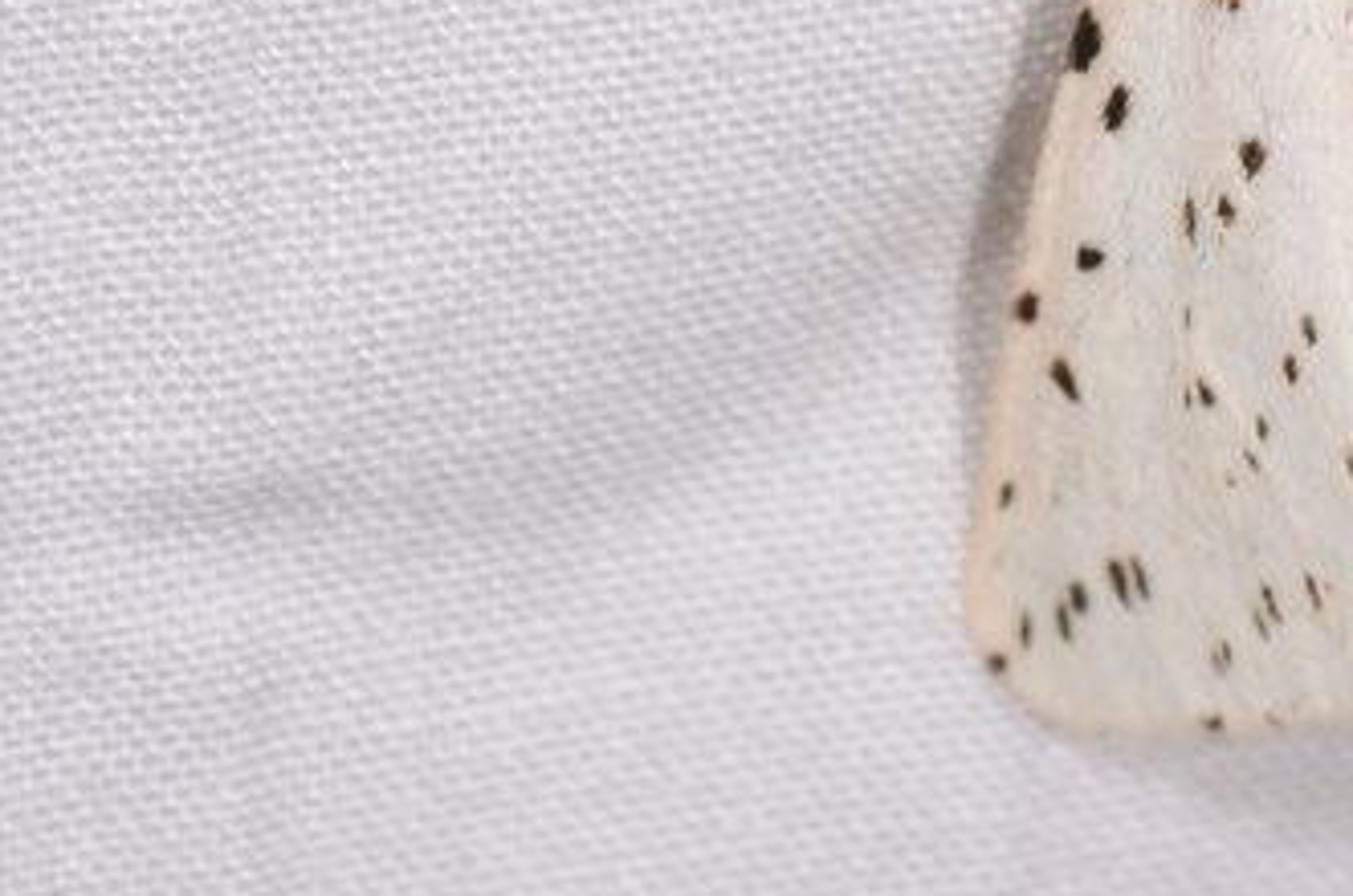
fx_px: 11411
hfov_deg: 6.8
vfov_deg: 4.5
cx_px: 1471
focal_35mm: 304
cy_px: -33
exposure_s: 1/60
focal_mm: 85
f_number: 22
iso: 100
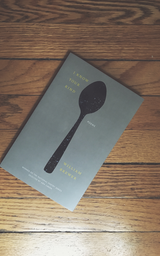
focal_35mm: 31
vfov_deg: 61.2
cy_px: 128
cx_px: 72
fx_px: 216
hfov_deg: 40.6
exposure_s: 1/15
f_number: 2.2
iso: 250
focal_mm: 4.15
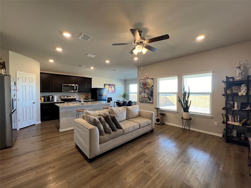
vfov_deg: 89.9
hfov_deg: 106.2
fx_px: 94
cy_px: 94
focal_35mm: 13
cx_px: 126
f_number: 1.8
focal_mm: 1.57
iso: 200
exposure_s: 1/120
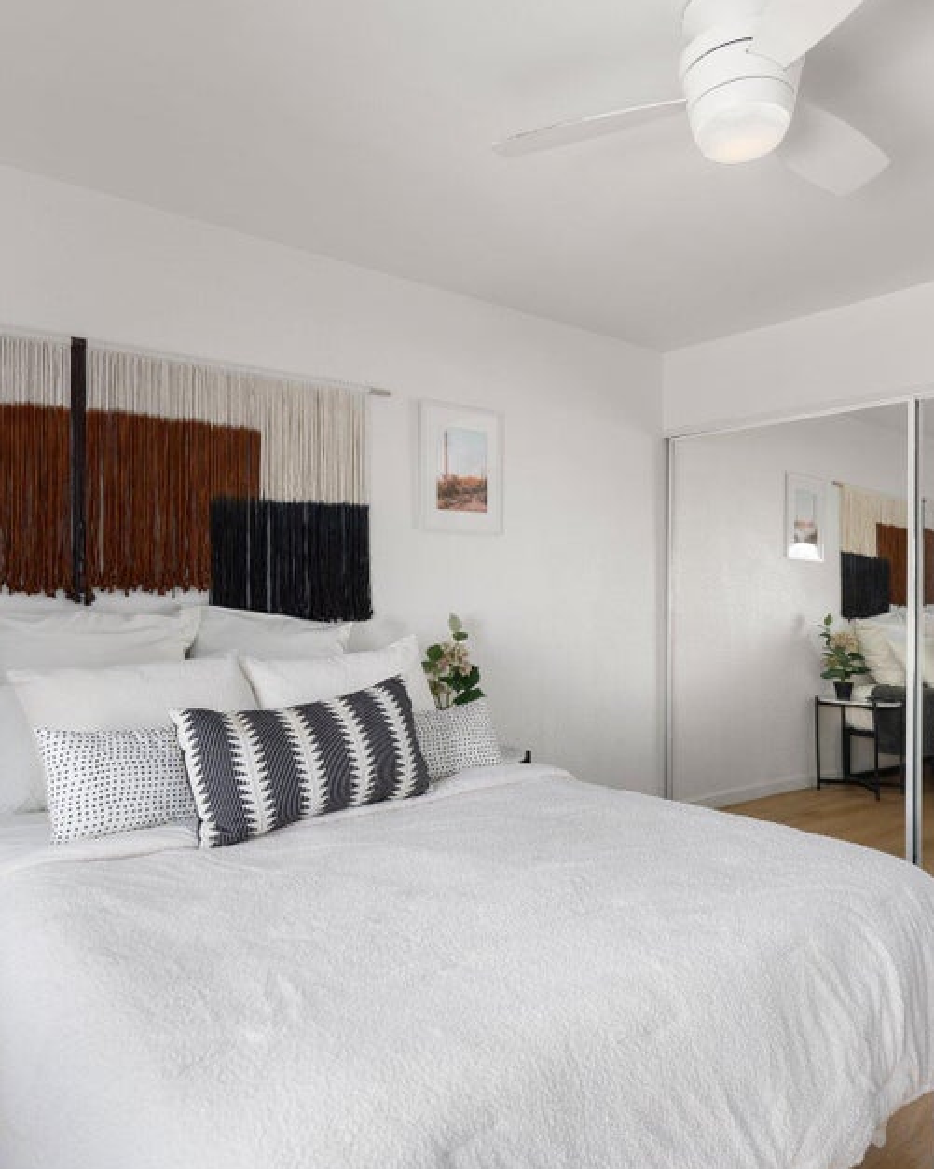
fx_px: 795
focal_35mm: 23
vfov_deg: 72.6
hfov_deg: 60.8
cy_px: 589
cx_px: 462
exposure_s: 1/2.5
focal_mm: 16
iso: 400
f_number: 8
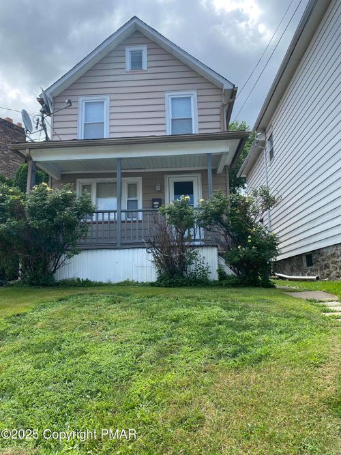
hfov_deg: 53.0
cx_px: 170
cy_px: 228
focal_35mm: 26
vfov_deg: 67.3
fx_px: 342
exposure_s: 1/1232
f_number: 1.8
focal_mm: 4.25
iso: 32
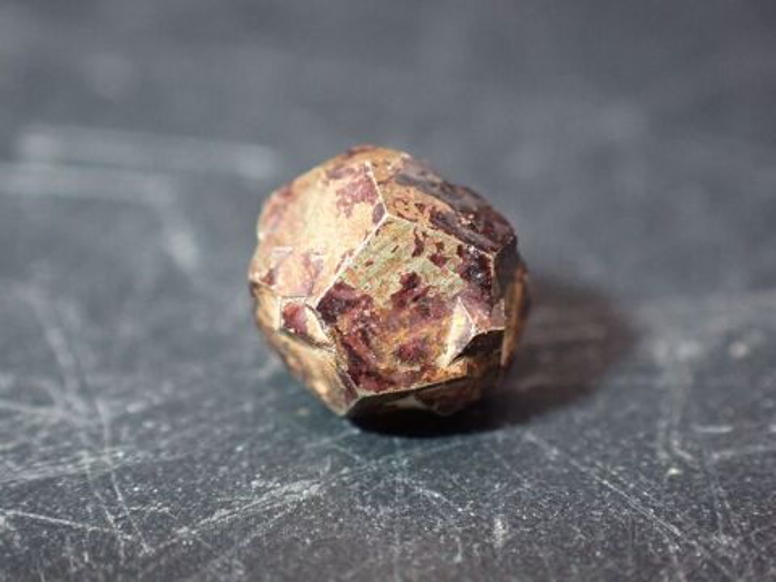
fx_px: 2242
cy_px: 291
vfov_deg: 14.8
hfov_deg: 19.6
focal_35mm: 100
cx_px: 388
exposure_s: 1/100
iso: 800
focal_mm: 18
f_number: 14
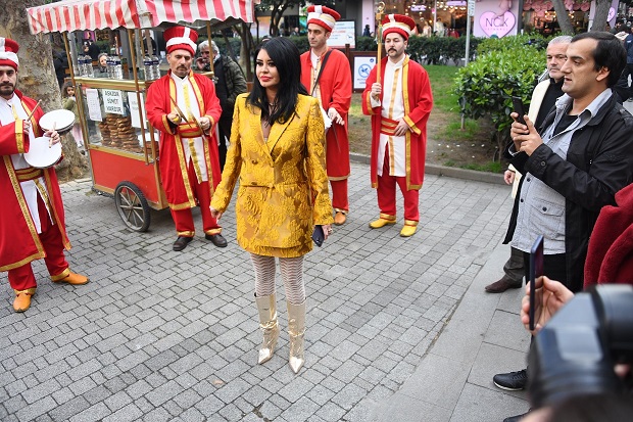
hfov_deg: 65.5
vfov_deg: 46.4
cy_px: 211
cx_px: 316
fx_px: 492
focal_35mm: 28
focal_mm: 28
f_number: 4.5
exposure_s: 1/500
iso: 800
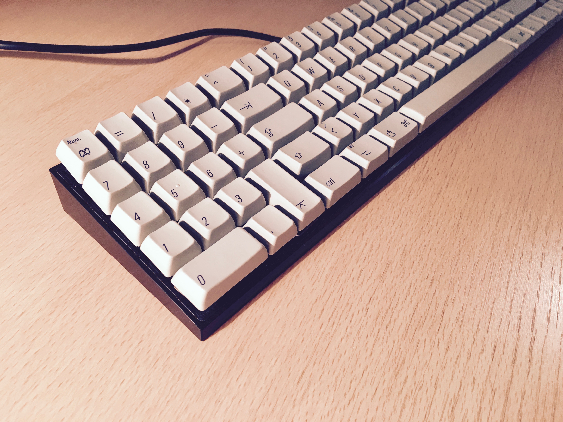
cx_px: 282
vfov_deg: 48.2
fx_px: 472
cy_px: 211
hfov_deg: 61.7
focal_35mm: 29
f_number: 2.2
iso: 80
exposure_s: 1/33
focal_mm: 4.15
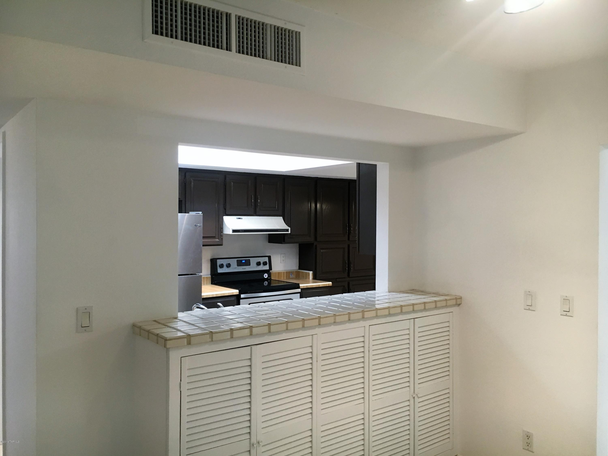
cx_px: 304
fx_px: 509
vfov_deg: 48.2
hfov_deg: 61.7
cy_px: 228
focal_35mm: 29
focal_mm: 4.15
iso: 100
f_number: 2.2
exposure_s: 1/30
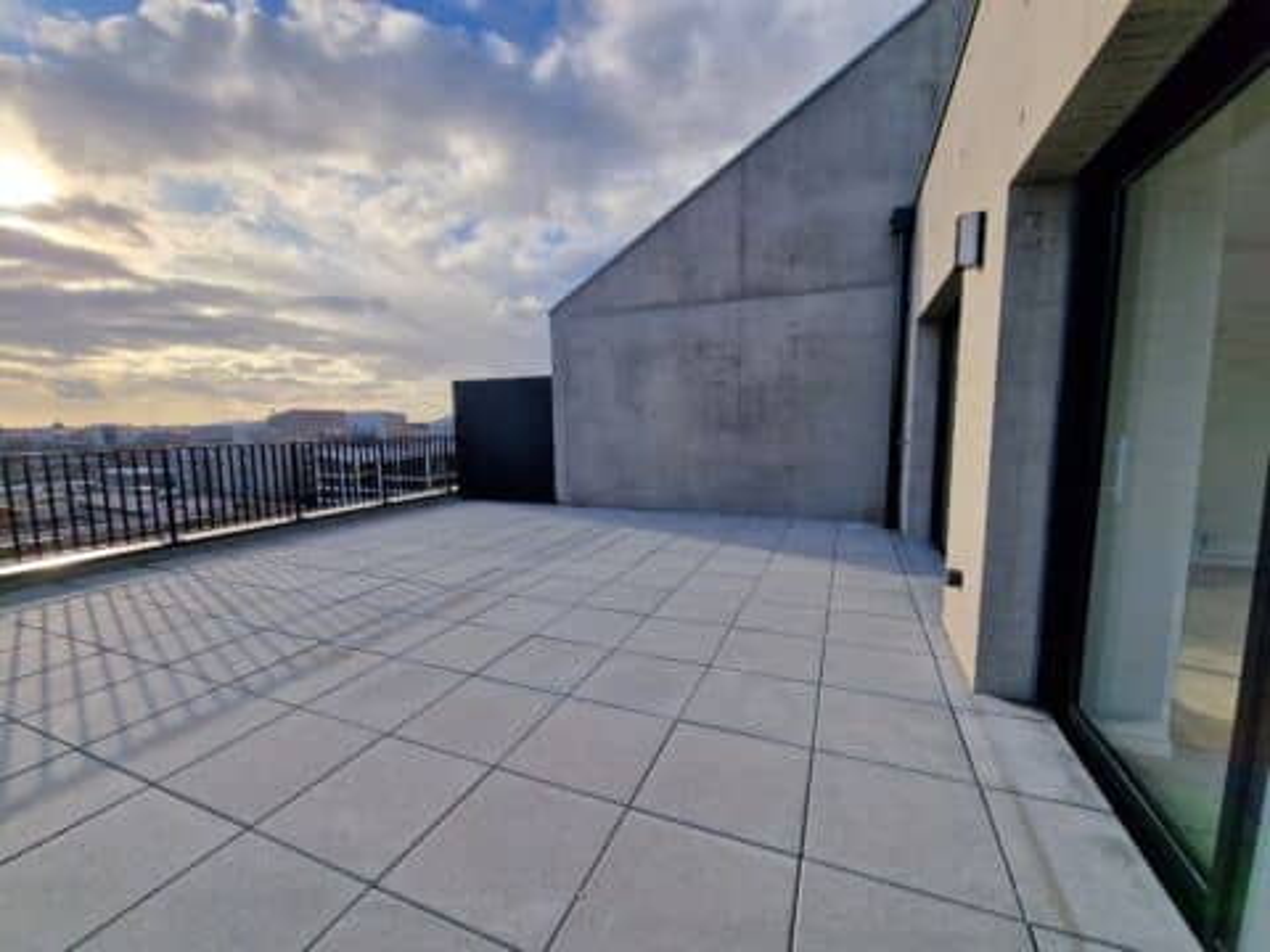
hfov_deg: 106.2
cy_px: 476
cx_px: 635
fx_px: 477
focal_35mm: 13
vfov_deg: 89.9
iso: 50
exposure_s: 1/2500
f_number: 2.2
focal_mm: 2.2
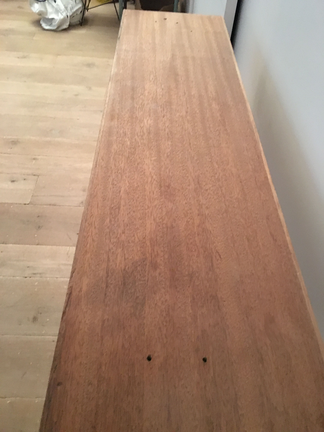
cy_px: 216
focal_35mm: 29
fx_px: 362
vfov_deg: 61.7
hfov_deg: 48.2
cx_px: 162
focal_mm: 4.15
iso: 320
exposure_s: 1/17
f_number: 2.2
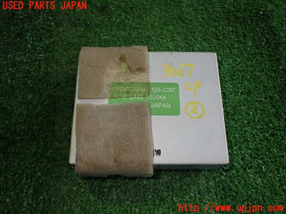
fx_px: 248
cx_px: 143
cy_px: 107
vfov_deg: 46.8
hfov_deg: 60.0
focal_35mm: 30
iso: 250
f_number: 2.3
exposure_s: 1/125
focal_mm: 5.4
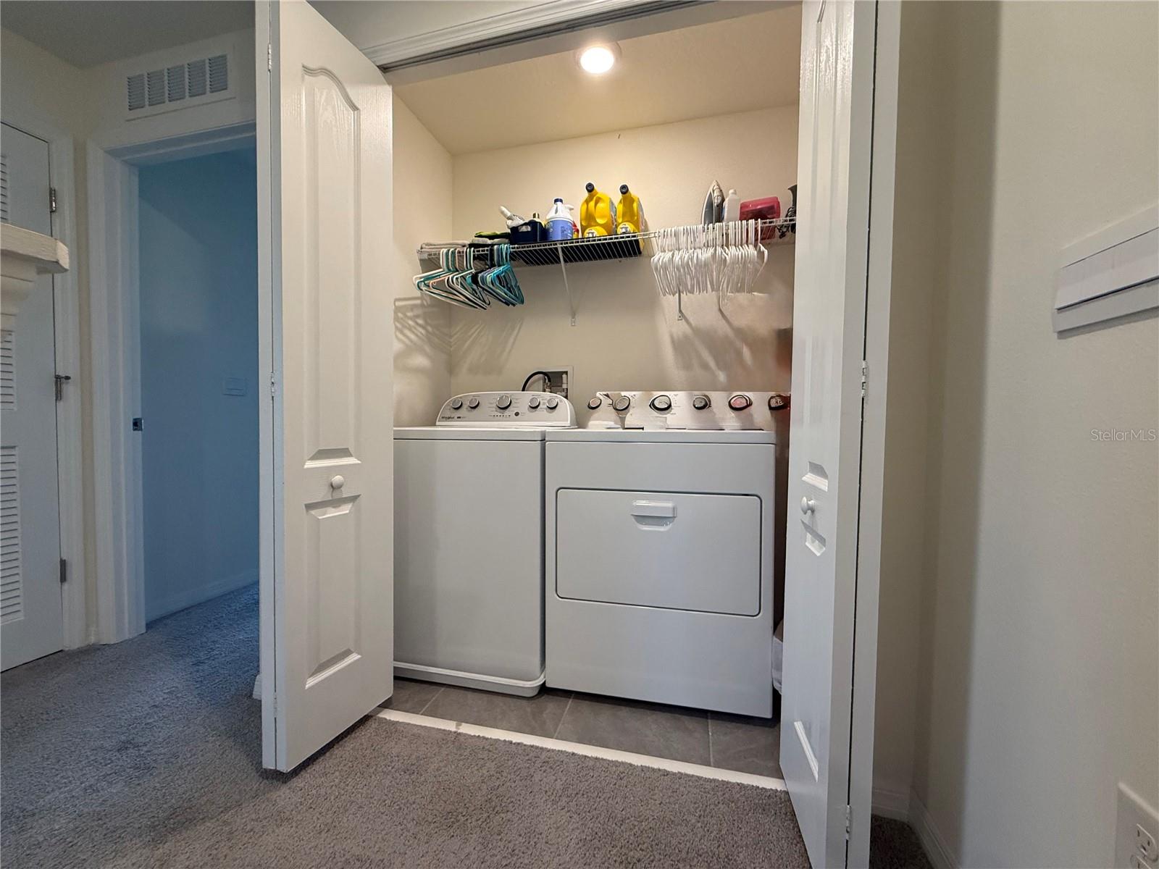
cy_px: 434
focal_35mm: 14
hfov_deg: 102.1
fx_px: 469
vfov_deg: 85.7
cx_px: 580
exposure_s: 1/120
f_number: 2.2
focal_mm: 2.22
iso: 250
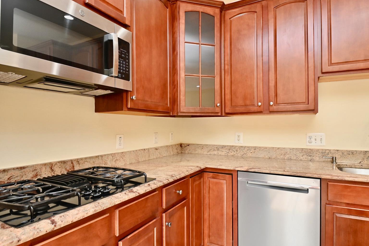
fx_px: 205
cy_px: 119
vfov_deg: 61.9
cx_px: 188
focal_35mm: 20
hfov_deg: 84.0
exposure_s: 1/50
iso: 200
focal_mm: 10
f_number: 7.1
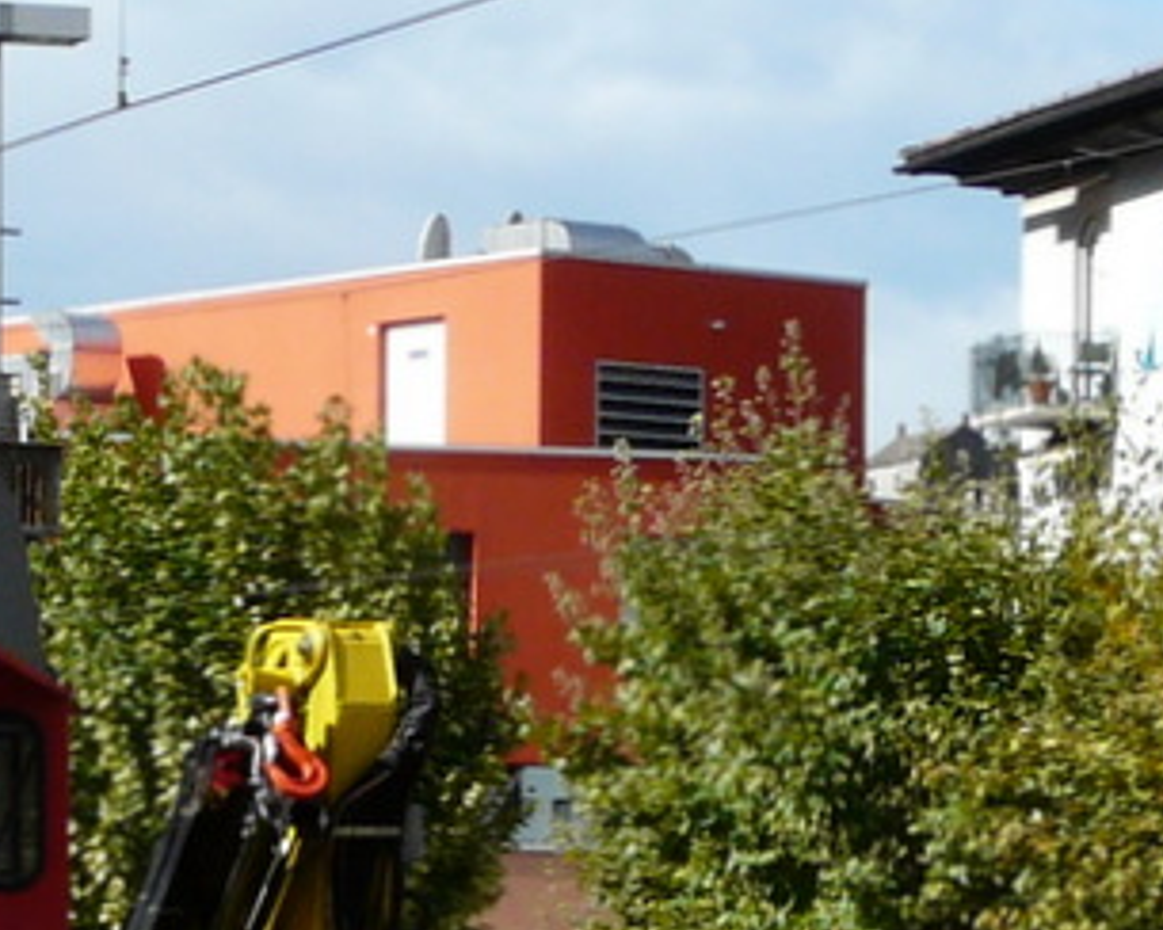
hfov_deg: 13.3
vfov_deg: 10.6
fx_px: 4957
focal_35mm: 144
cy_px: 1058
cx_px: 137
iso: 100
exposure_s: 1/400
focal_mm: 7.4
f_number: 5.6
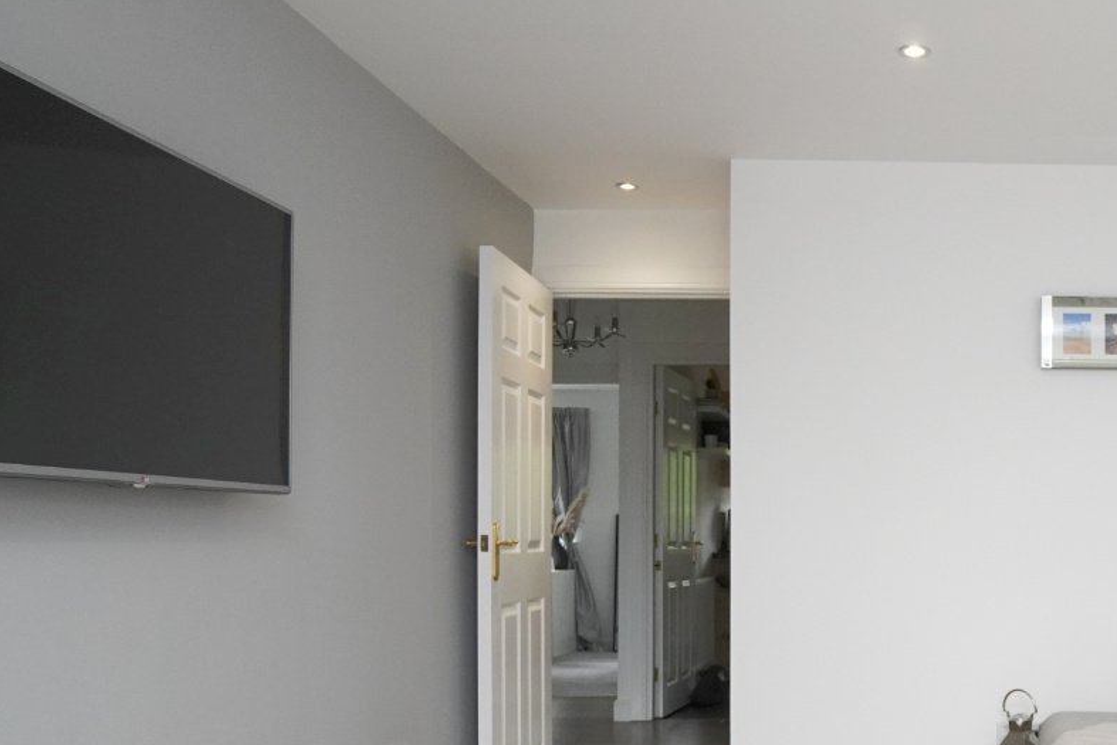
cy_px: 567
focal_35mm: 39
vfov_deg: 33.5
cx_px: 1017
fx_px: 1210
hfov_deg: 44.8
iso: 800
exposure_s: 1/160
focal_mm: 10
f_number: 4
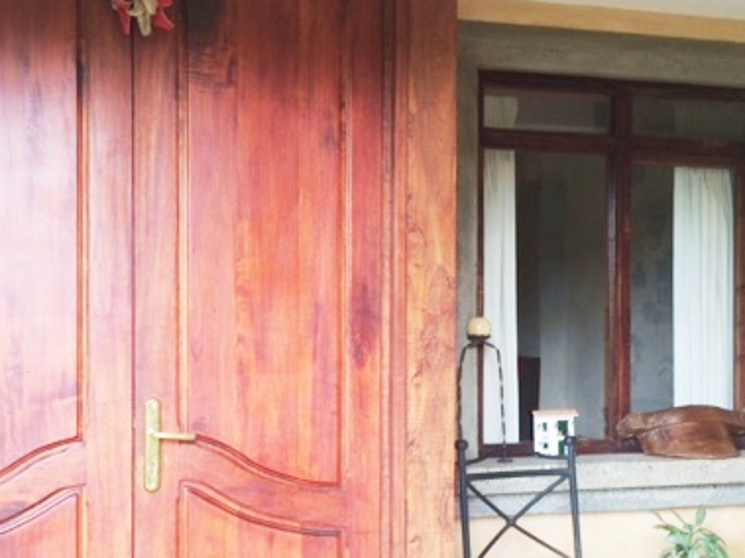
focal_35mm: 49
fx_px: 1054
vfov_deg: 29.5
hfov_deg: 38.9
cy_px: 350
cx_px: 383
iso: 40
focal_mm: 4.15
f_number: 2.2
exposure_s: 1/40
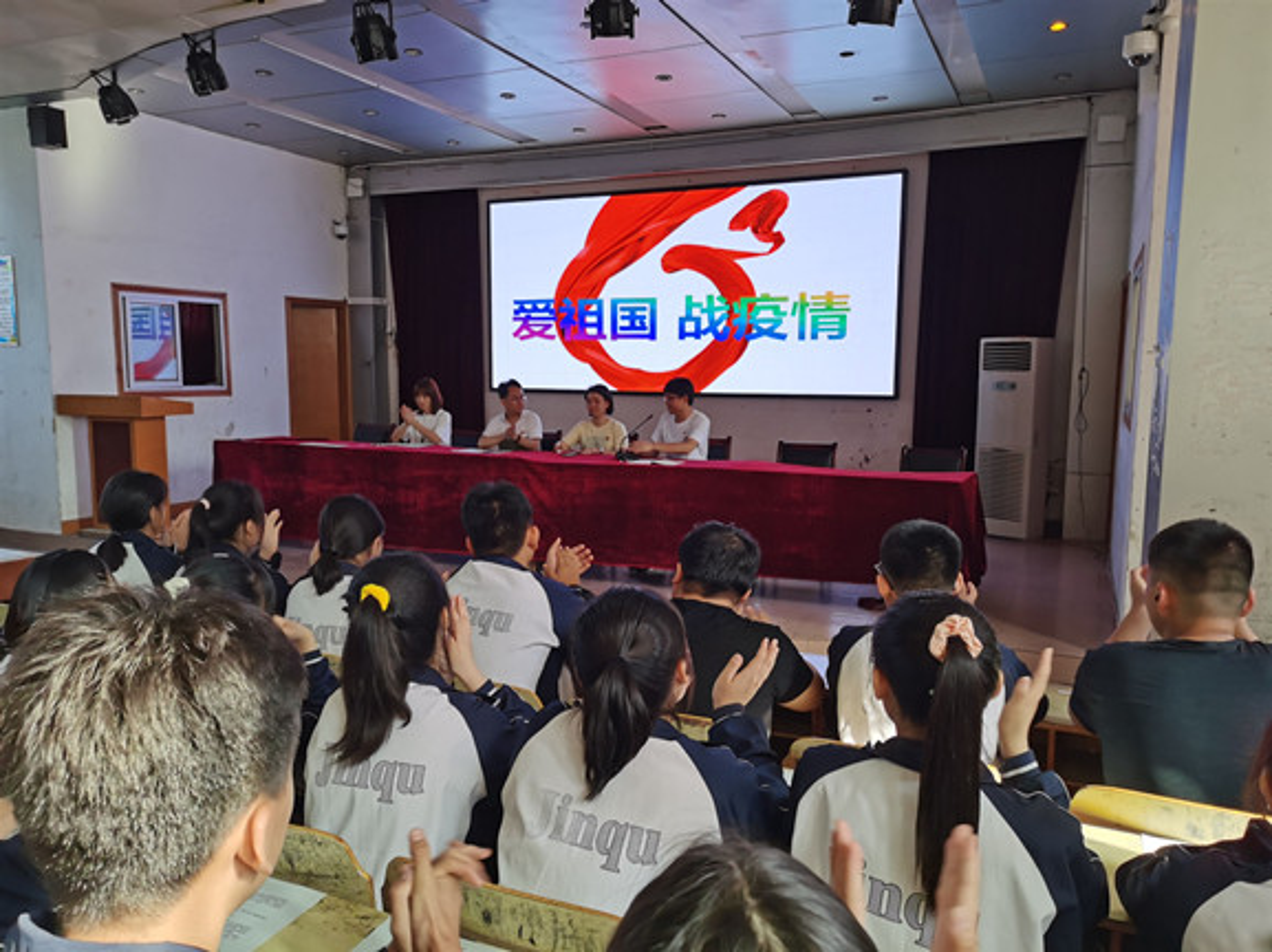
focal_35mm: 27
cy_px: 476
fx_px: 992
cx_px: 636
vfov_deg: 51.3
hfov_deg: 65.4
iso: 50
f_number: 1.8
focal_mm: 5.58
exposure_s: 1/129
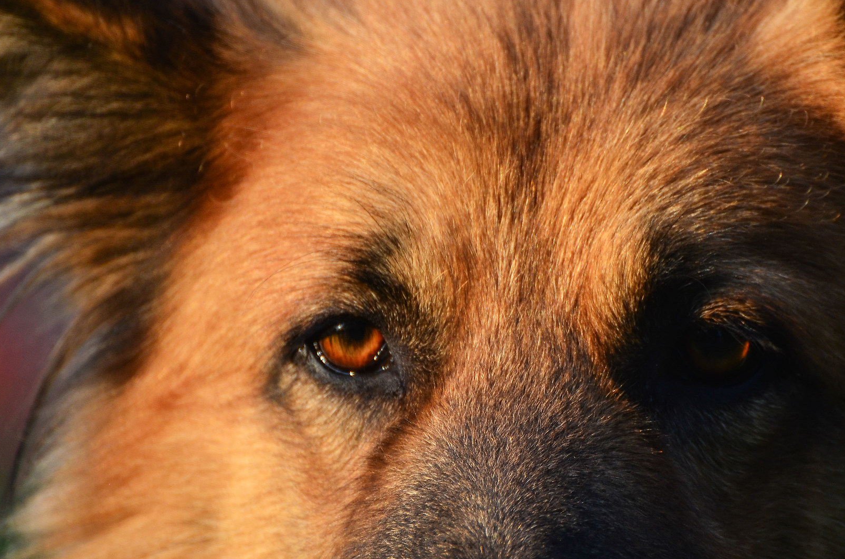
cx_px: 488
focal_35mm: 671
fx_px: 15716
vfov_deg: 2.0
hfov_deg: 3.1
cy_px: 315
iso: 400
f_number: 5.6
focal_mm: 300
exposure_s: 1/640
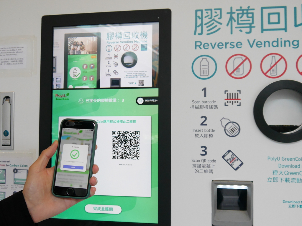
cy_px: 113
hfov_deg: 47.9
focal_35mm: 39
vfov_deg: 36.8
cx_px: 151
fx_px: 340
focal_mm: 14
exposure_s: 1/125
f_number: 3.5
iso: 1000
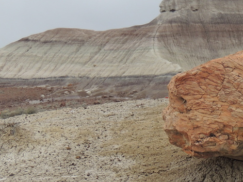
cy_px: 118
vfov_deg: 7.3
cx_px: 247
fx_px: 1432
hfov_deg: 9.6
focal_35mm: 204
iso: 100
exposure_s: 1/250
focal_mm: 13.3
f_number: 3.9
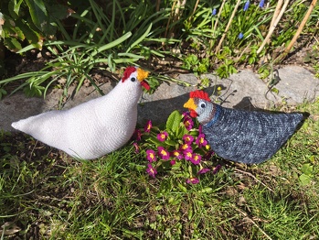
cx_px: 160
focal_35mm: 23
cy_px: 120
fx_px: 212
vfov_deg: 58.9
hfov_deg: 73.9
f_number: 1.65
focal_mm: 6.18
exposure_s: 1/274
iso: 50
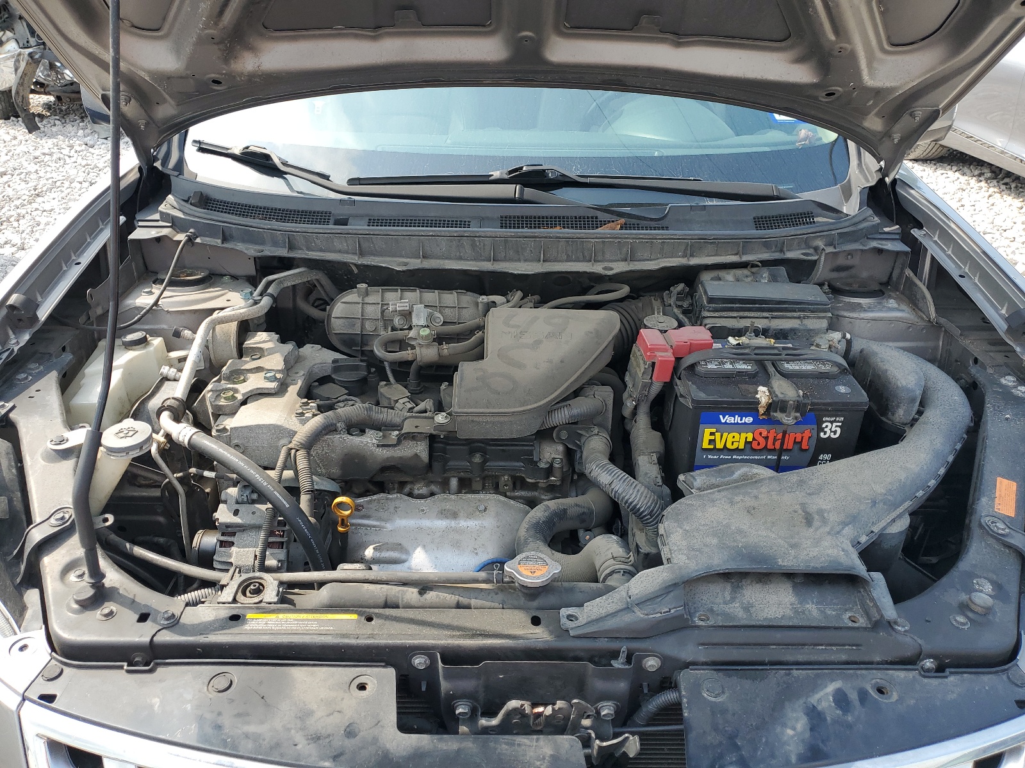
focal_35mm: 26
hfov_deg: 67.3
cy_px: 384
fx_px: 770
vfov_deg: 53.1
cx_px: 512
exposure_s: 1/833
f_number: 1.5
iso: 50
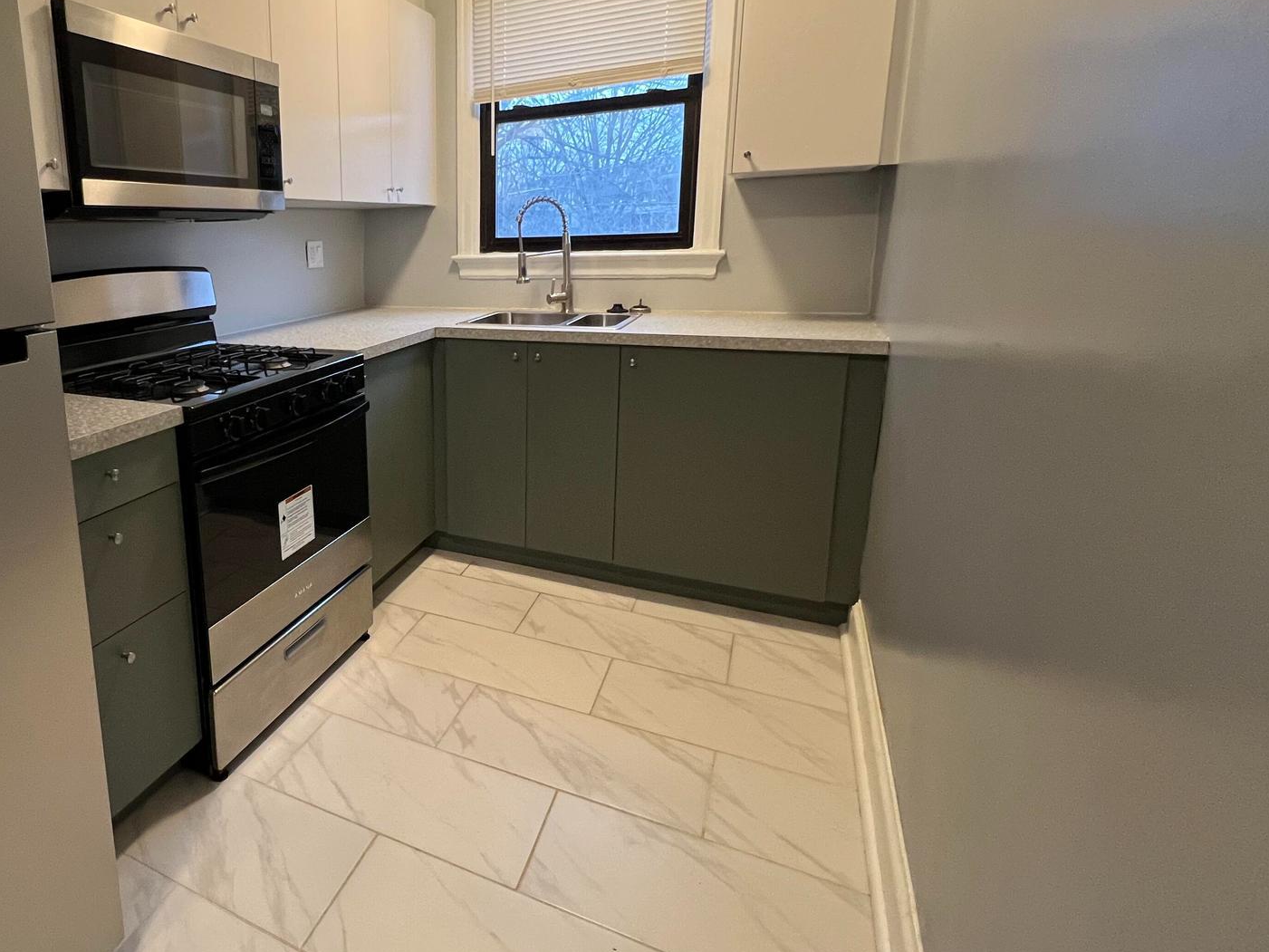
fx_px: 697
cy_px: 398
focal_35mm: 19
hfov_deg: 79.4
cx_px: 347
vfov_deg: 68.2
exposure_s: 1/60
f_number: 1.8
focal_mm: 1.57
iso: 320
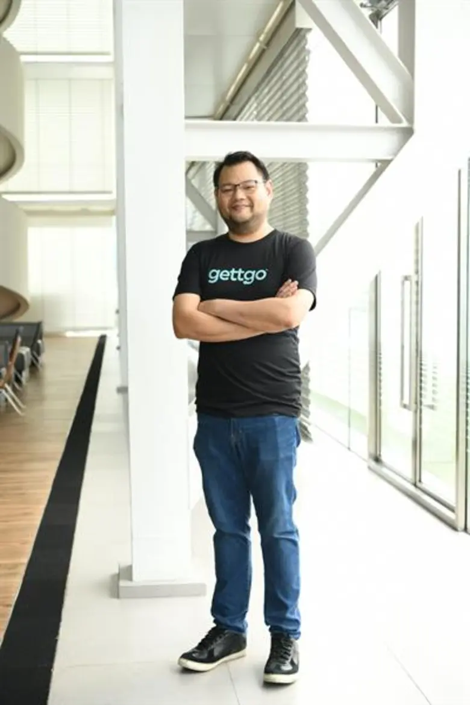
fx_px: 940
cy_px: 352
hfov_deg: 28.1
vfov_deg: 41.1
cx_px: 235
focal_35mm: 48
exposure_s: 1/160
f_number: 4
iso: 640
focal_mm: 48
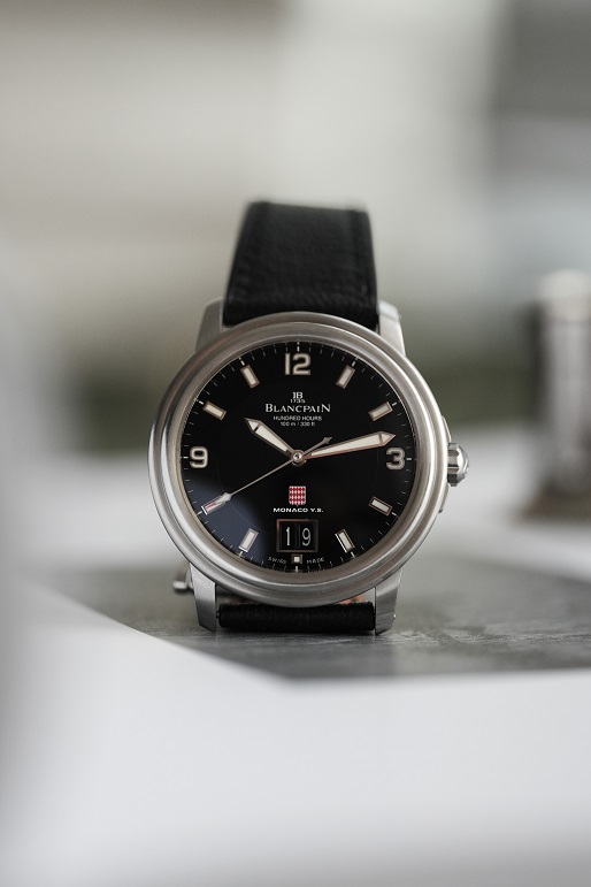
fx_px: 2585
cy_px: 444
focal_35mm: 105
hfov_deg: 13.0
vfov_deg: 19.5
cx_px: 296
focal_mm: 105
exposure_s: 1/250
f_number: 2.8
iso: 2000
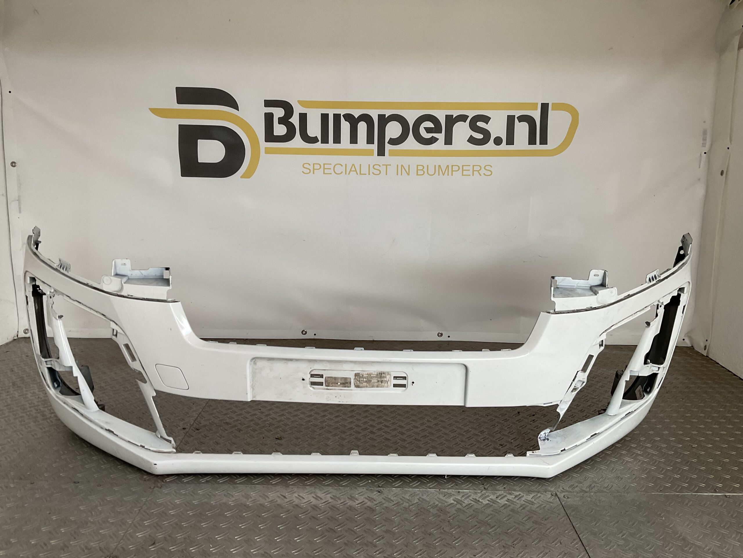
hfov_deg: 61.7
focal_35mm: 29
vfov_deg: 48.2
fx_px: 622
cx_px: 372
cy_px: 279
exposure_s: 1/100
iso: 32
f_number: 1.8
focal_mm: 3
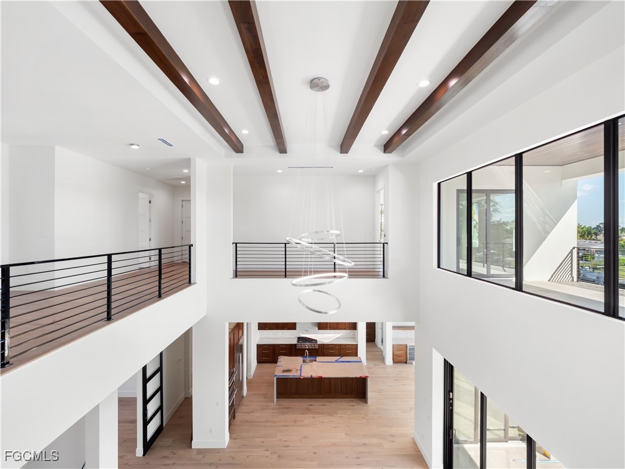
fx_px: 253
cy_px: 234
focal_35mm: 14
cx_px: 312
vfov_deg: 85.7
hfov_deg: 102.1
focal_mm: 7
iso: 200
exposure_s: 1/15
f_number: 7.1
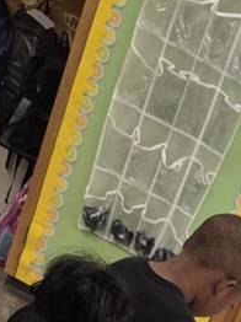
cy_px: 587
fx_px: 837
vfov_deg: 17.5
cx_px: 302
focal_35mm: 90
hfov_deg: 15.7
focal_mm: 6.3
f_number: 1.7
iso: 160
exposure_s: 1/120
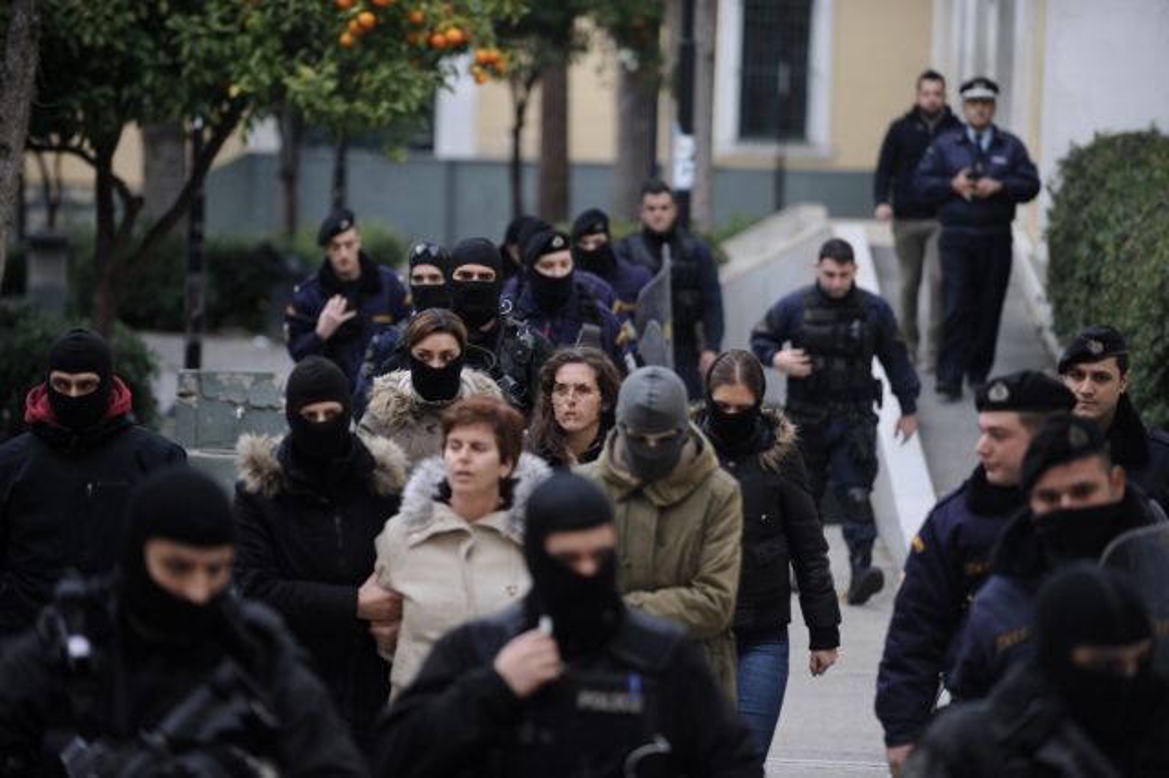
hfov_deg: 13.7
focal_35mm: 150
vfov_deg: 9.1
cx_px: 584
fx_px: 4868
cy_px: 389
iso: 1000
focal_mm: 150
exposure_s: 1/500
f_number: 2.8
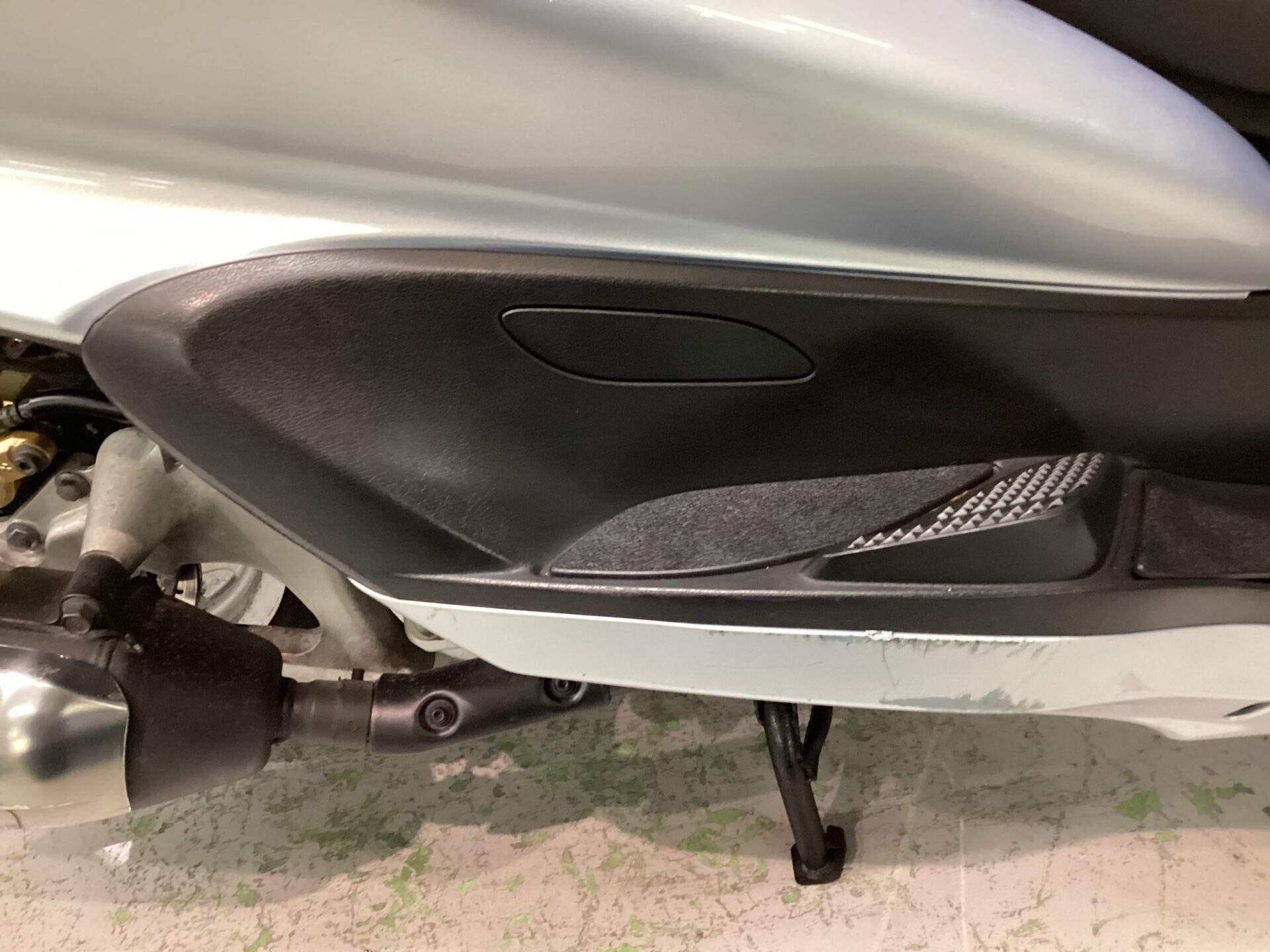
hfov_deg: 58.4
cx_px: 635
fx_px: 1137
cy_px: 476
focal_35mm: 31
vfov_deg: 45.4
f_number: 2.4
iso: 320
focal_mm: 3.3
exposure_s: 1/30
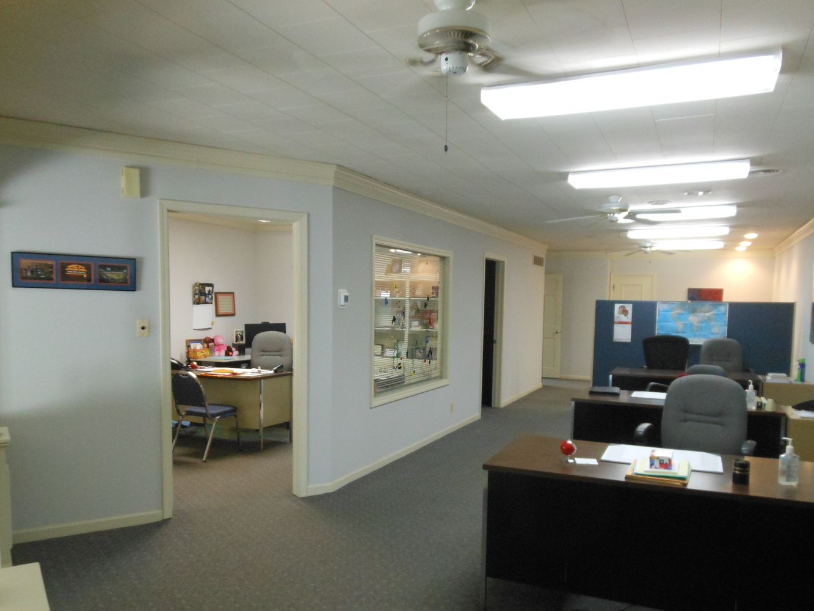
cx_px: 410
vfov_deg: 51.3
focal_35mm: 27
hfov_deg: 65.3
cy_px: 327
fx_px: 635
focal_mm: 4.5
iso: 400
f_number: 3.2
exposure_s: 1/25
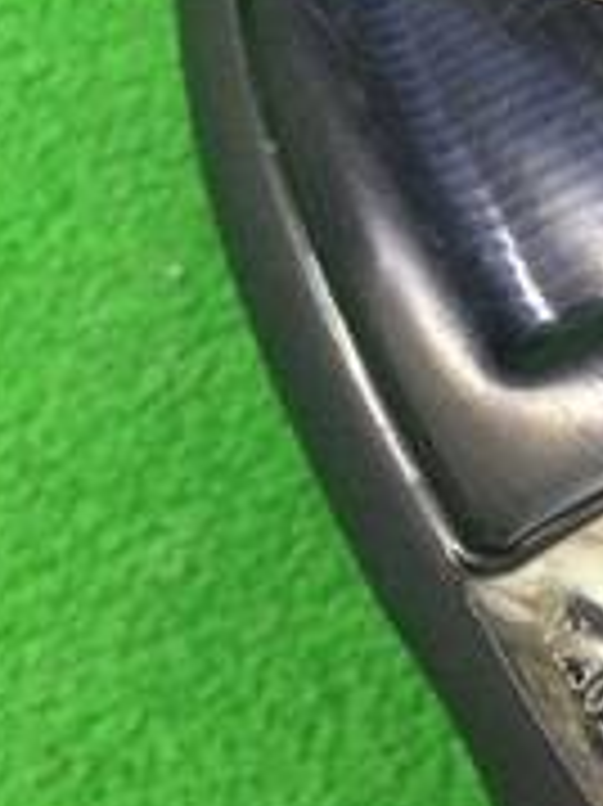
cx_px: 904
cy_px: 153
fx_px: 2581
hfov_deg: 12.6
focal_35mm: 111
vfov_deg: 17.6
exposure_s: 1/30
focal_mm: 3.3
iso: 200
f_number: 2.4
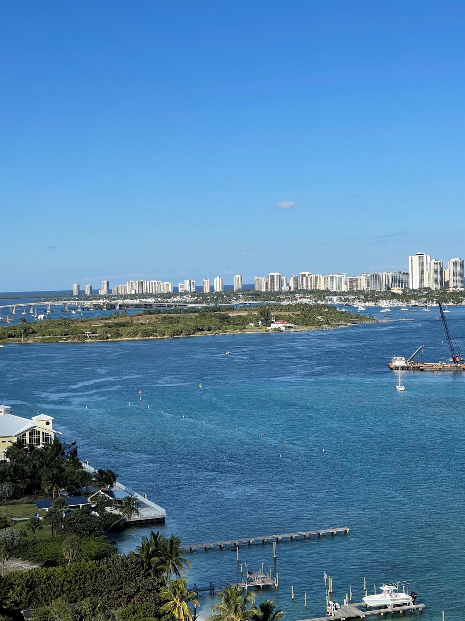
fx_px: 1146
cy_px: 310
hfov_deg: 22.9
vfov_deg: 30.3
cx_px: 232
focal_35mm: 64
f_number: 2.2
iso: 20
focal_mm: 7.5
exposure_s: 1/2016
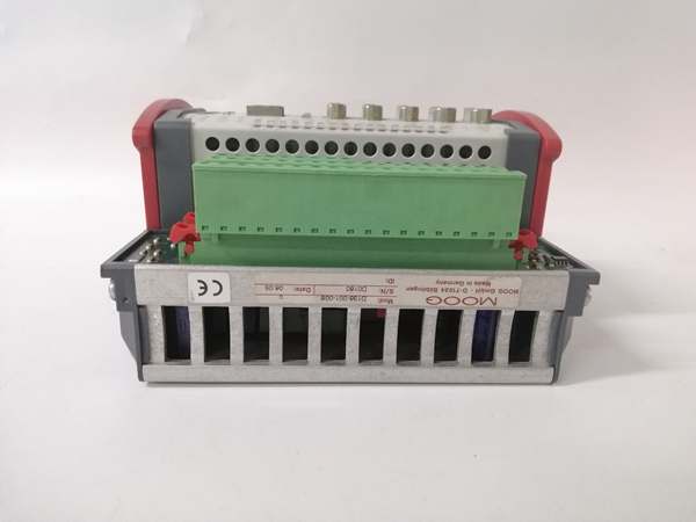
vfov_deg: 53.1
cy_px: 261
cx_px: 348
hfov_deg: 67.3
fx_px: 523
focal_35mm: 26
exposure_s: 1/33.3
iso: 400
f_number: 2.2
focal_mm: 3.81
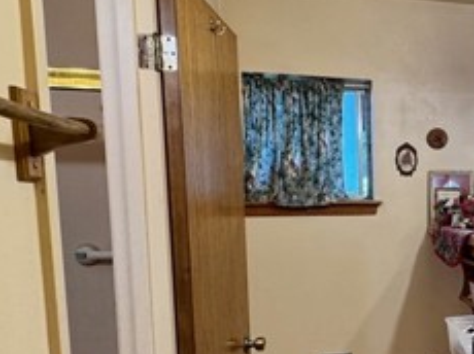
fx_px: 533
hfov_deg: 40.8
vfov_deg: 36.2
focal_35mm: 39
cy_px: 249
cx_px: 490
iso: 200
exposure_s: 1/120
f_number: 2.2
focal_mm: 2.22
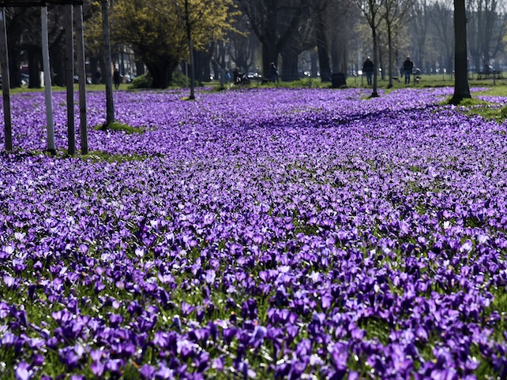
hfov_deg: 12.2
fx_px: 2359
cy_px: 202
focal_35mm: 161
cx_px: 354
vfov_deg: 9.2
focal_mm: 105
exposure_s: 1/1600
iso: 500
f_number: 8
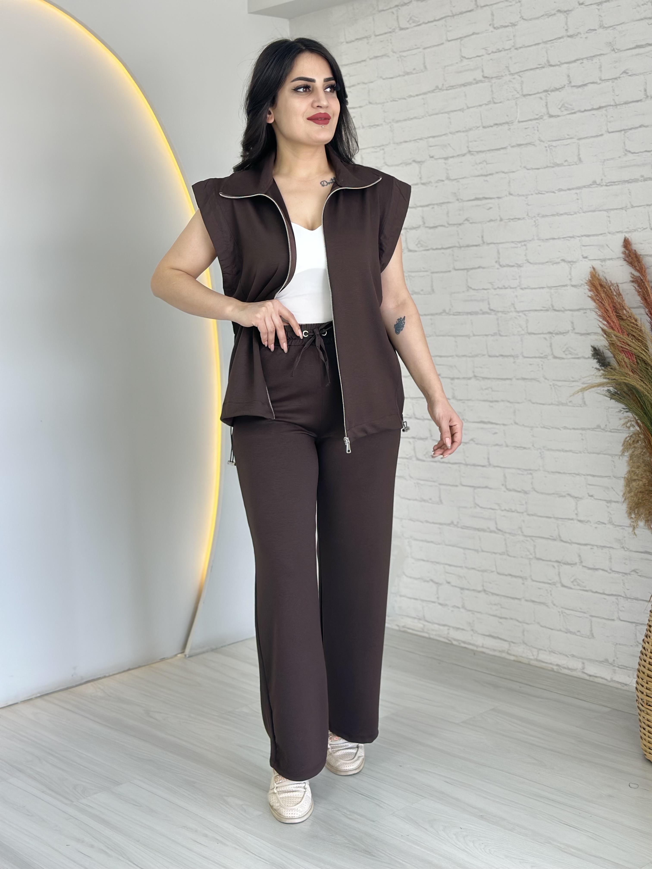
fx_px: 1205
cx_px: 326
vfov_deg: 39.7
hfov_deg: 30.3
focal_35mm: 48
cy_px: 434
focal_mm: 6.86
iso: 80
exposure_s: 1/141
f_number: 1.78
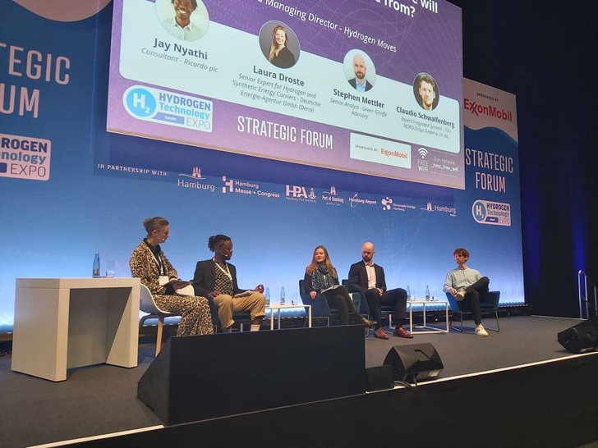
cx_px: 299
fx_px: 449
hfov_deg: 67.3
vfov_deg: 53.1
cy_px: 224
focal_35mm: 26
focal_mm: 3.92
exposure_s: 1/50
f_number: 1.7
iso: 100
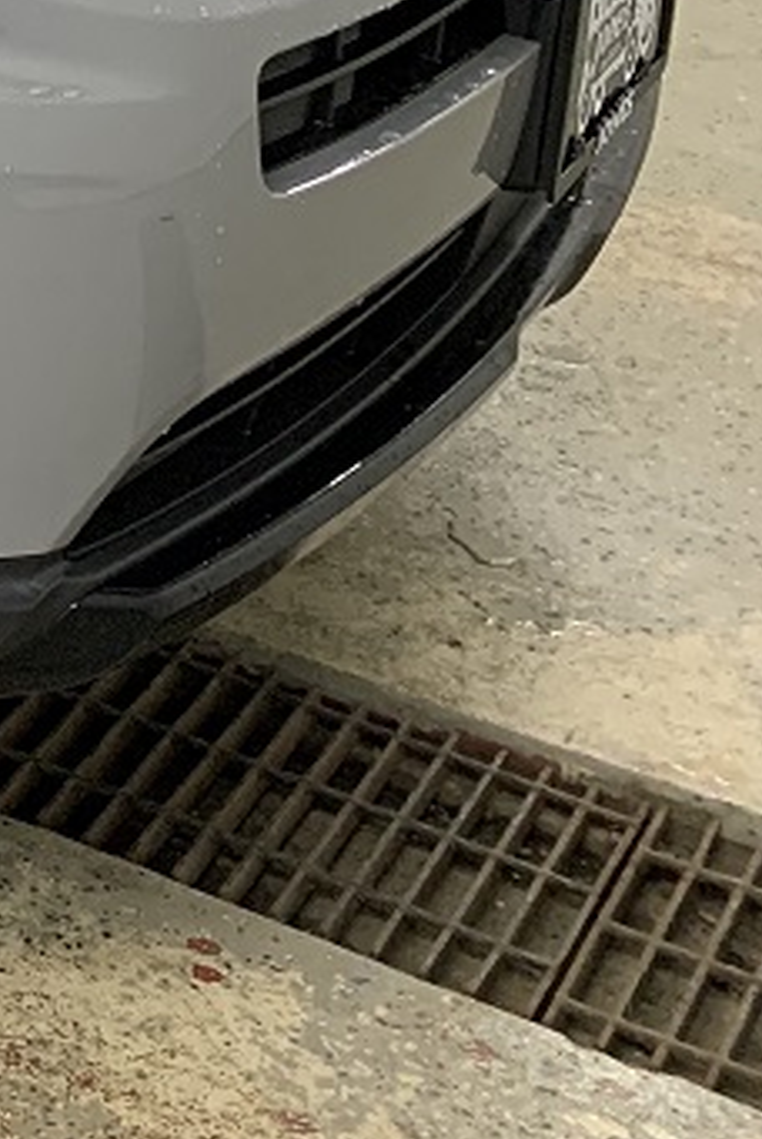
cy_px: -346
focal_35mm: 103
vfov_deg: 18.4
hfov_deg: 10.5
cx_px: -1344
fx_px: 3263
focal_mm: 4.25
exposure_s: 1/60
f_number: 1.8
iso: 250
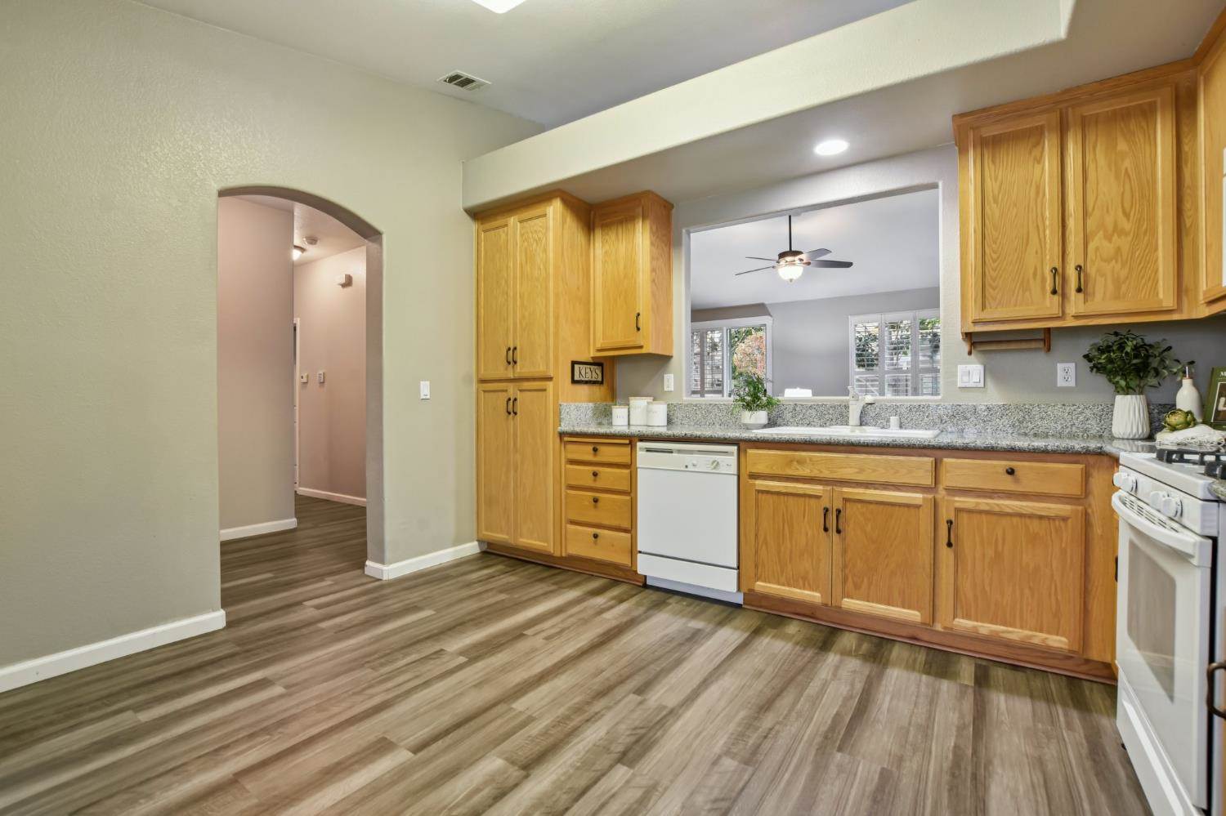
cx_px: 613
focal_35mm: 15
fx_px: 511
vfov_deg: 77.3
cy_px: 408
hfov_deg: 100.4
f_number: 8
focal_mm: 10
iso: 100
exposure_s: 1/1.25
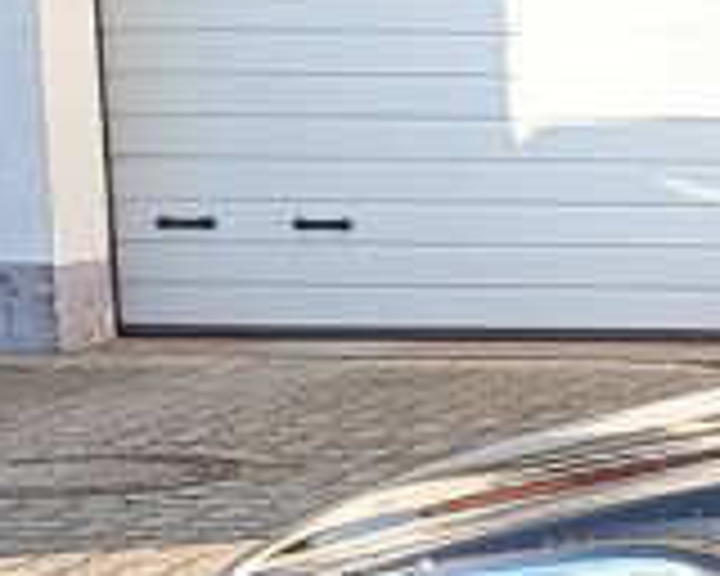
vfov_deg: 7.2
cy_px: 738
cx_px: 2178
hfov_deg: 7.8
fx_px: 4539
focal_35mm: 213
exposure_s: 1/100
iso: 57
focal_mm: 6.11
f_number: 1.65
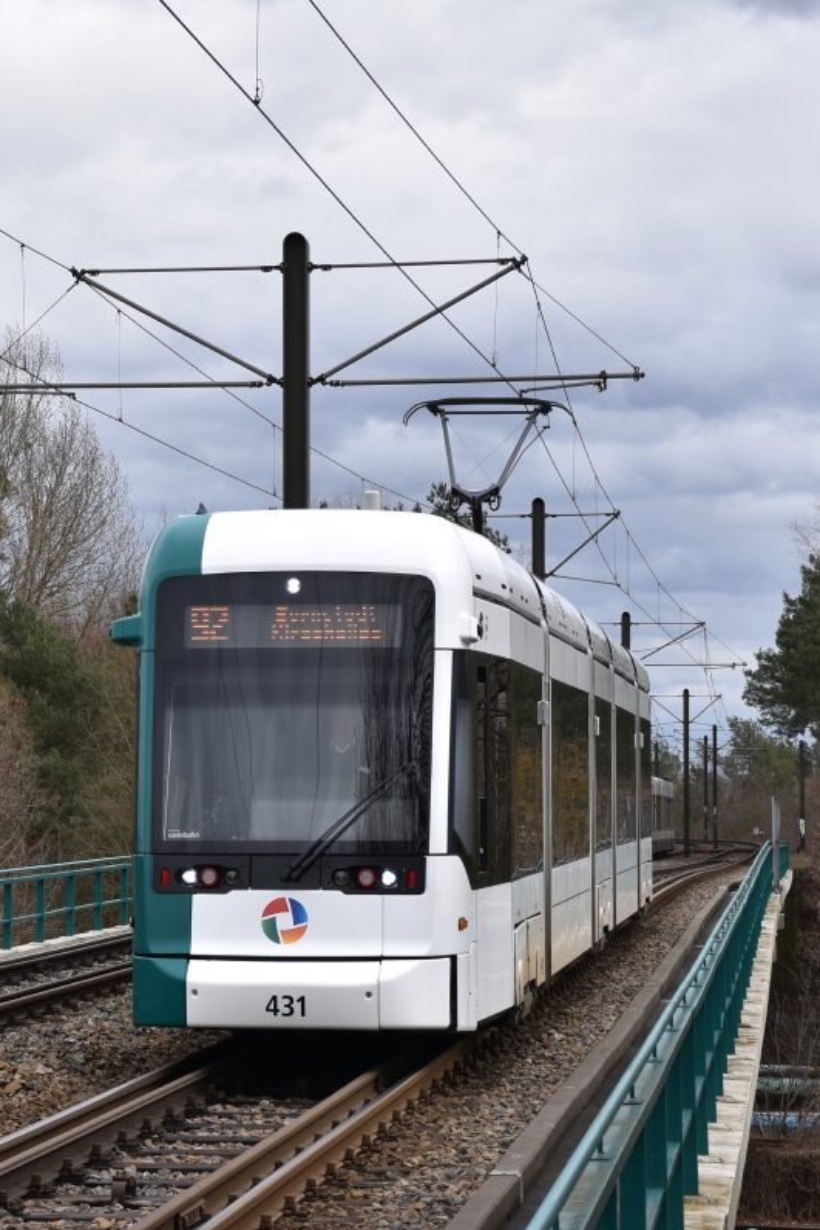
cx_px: 327
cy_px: 617
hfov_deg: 13.5
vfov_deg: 20.1
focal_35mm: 102
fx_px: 3475
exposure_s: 1/500
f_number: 5.6
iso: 200
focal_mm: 45
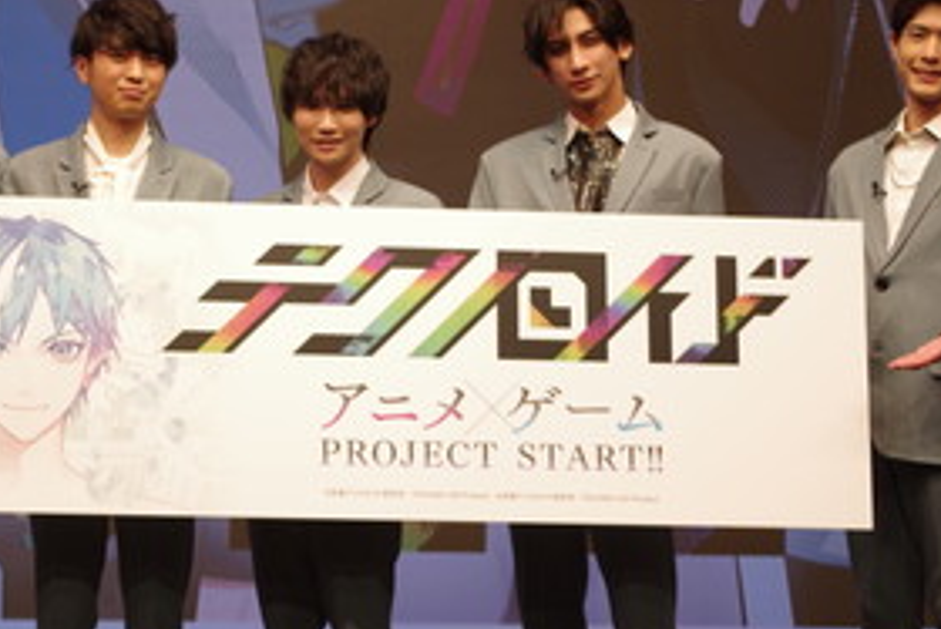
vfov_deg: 14.4
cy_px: 355
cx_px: 252
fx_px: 2484
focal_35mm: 95
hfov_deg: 21.3
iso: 200
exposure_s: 1/60
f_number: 4.5
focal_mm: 35
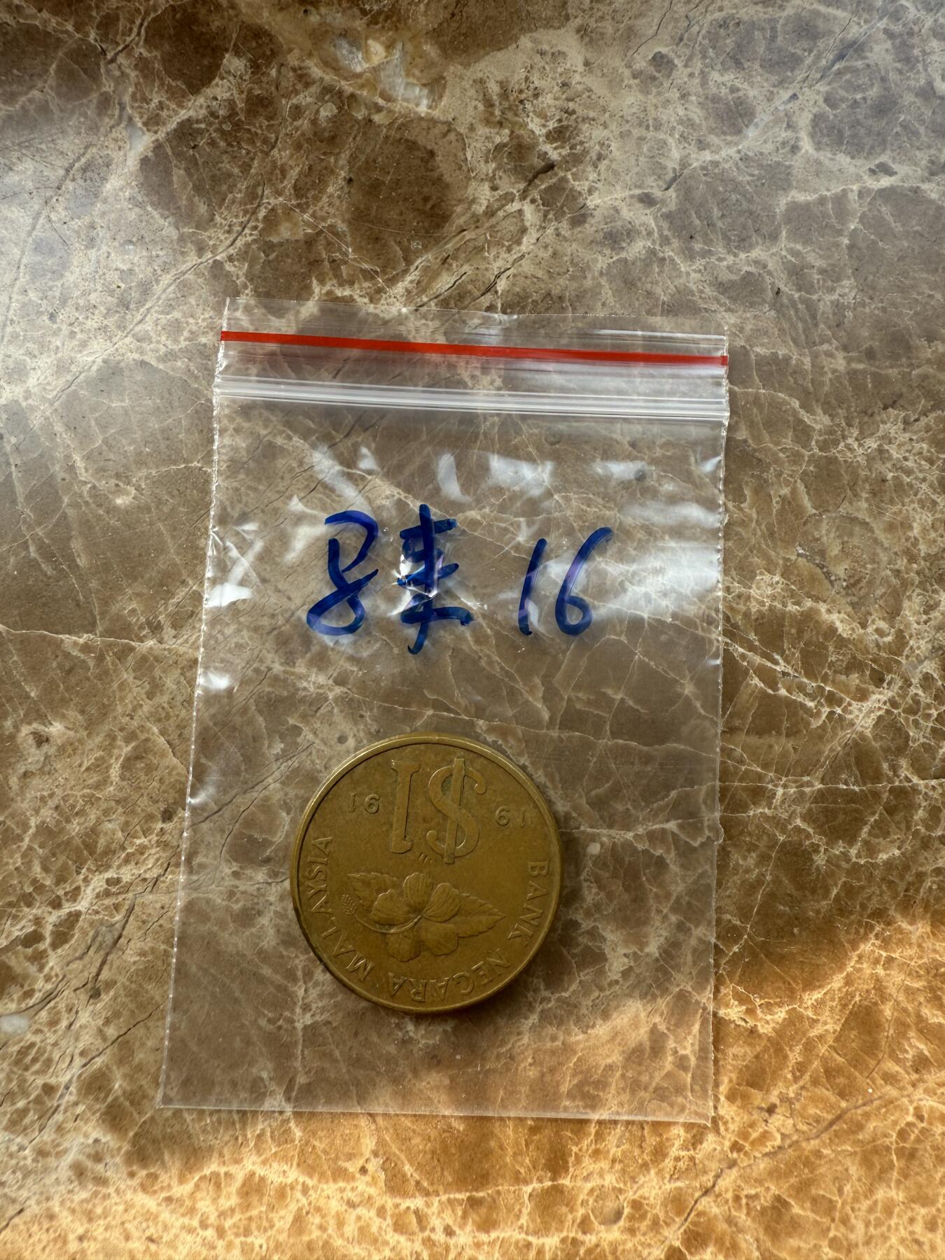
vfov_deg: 71.6
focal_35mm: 24
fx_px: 874
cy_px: 630
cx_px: 472
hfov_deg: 56.8
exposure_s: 1/168
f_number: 2.2
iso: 40
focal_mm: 2.22
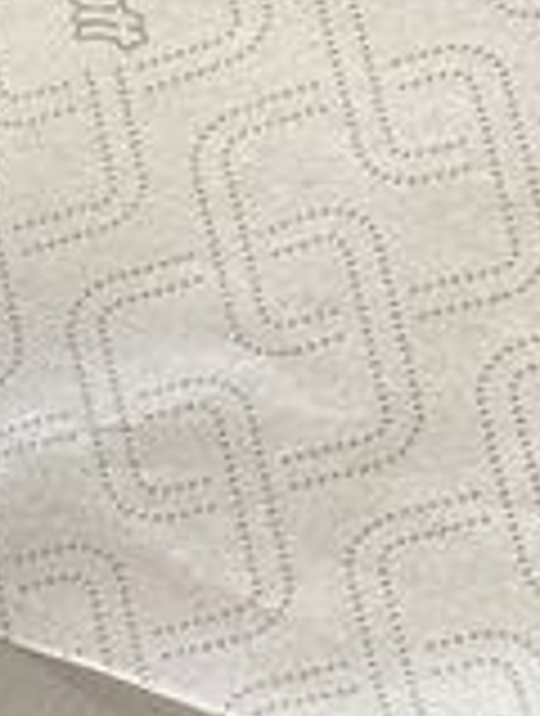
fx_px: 3460
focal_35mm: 167
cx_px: -963
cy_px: 1666
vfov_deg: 10.4
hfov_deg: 7.9
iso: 125
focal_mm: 5.7
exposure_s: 1/64
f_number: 1.5
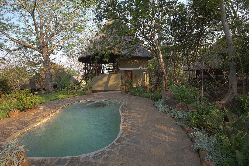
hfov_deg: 93.3
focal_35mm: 17
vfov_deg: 70.5
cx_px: 124
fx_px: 118
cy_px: 83
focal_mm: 17
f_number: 13
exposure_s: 1/20
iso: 200
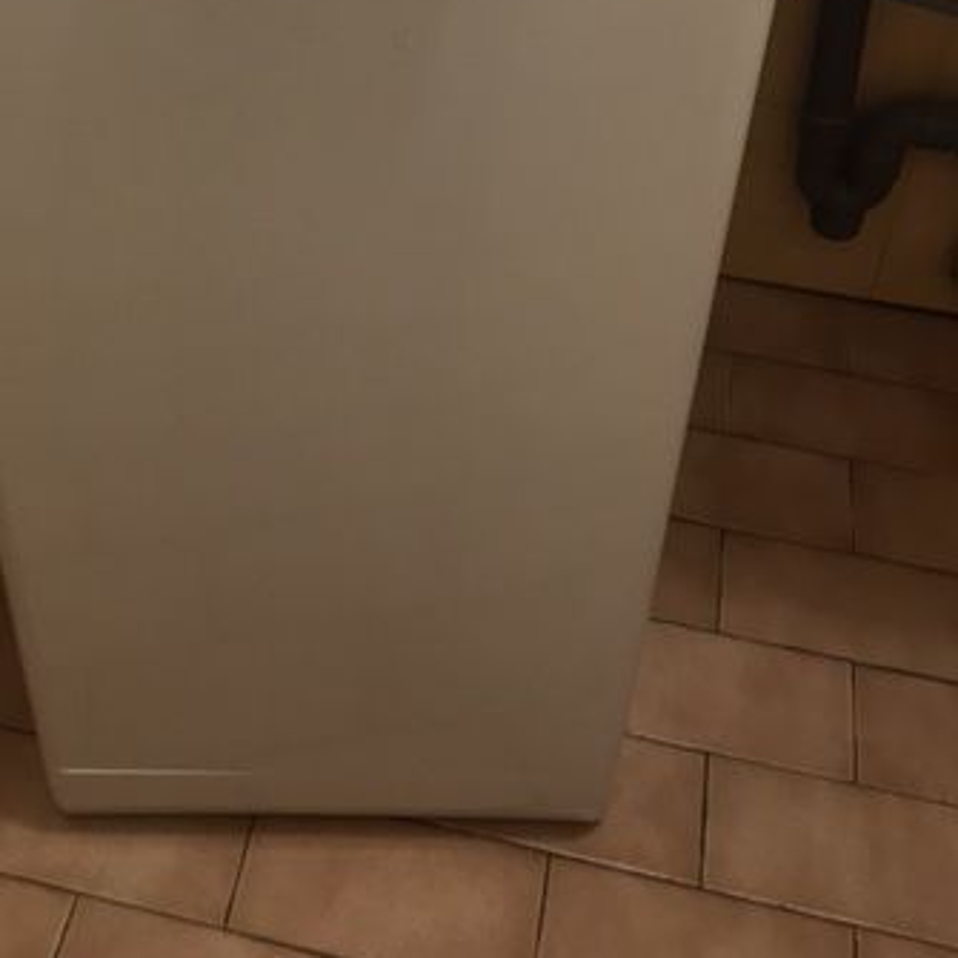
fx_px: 1534
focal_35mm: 49
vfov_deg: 32.9
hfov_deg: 34.4
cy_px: 94
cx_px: 320
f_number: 2.2
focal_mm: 4.15
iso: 50
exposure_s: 1/33
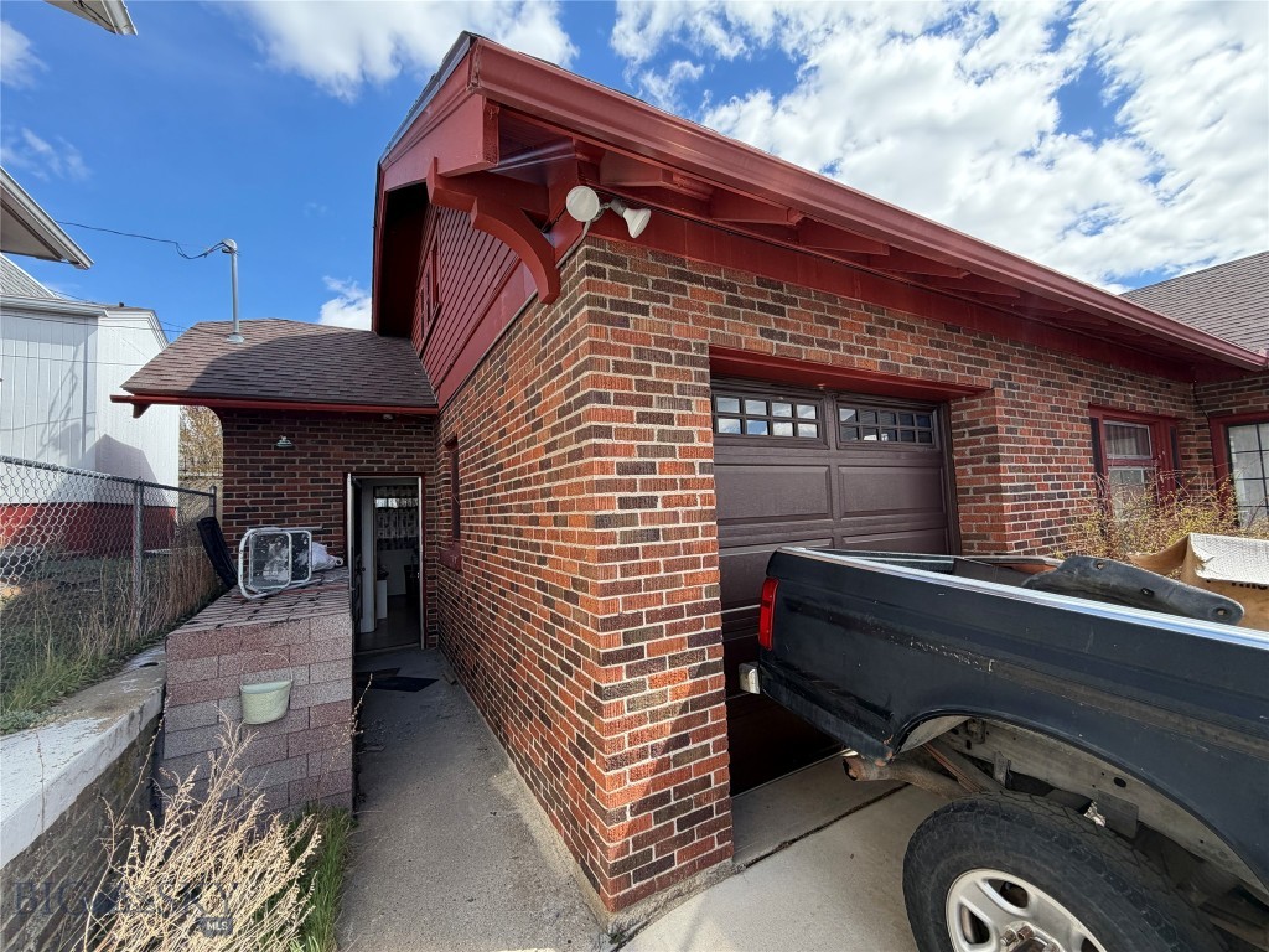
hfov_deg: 102.1
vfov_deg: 85.7
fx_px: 513
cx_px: 634
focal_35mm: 14
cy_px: 476
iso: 64
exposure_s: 1/502
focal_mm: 2.22
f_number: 2.2
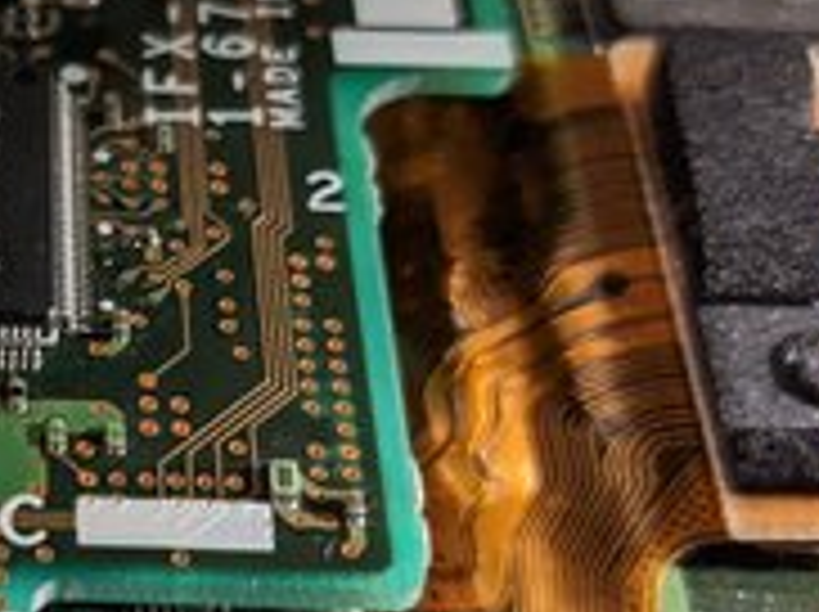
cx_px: -54
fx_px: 2245
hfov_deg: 19.9
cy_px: 297
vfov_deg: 15.5
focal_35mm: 95
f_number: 1.73
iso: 327
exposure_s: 1/24
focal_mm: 4.38
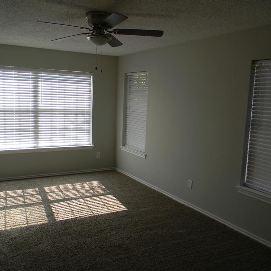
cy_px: 138
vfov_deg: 48.4
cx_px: 131
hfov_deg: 48.4
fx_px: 301
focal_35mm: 34
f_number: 3.5
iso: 80
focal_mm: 5
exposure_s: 1/69.6
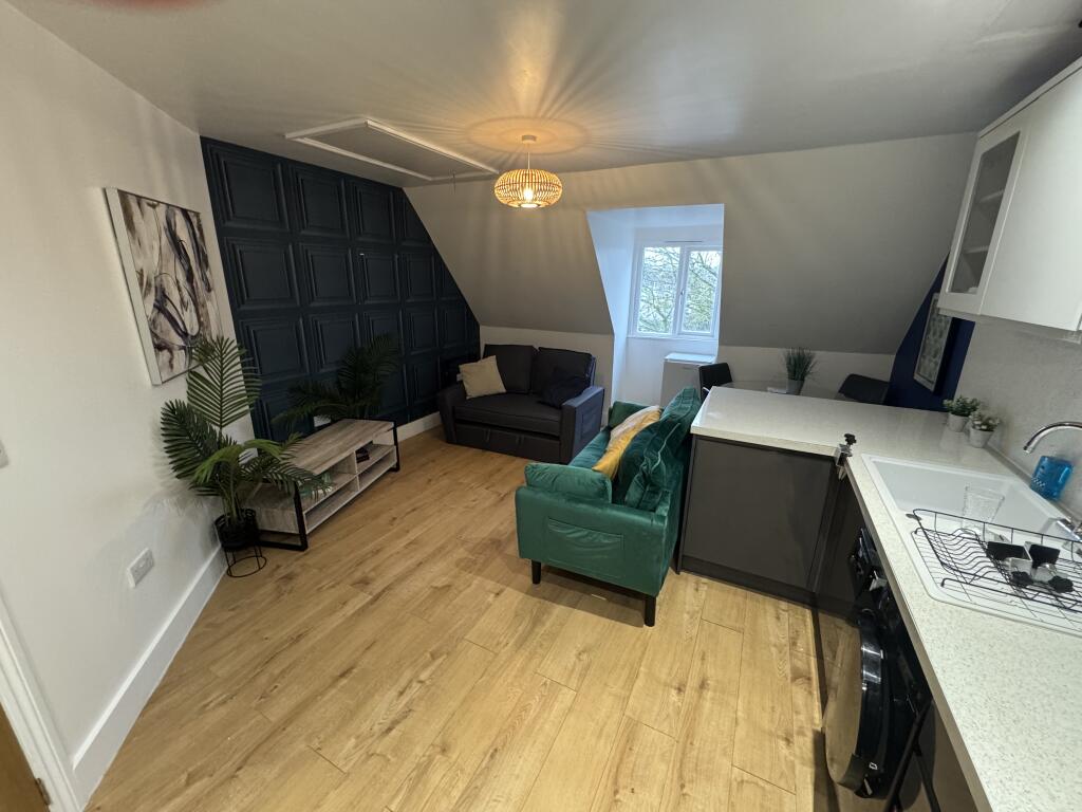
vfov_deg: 85.7
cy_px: 406
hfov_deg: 102.1
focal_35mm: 14
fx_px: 438
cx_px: 541
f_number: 2.2
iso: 640
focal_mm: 2.22
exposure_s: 1/50
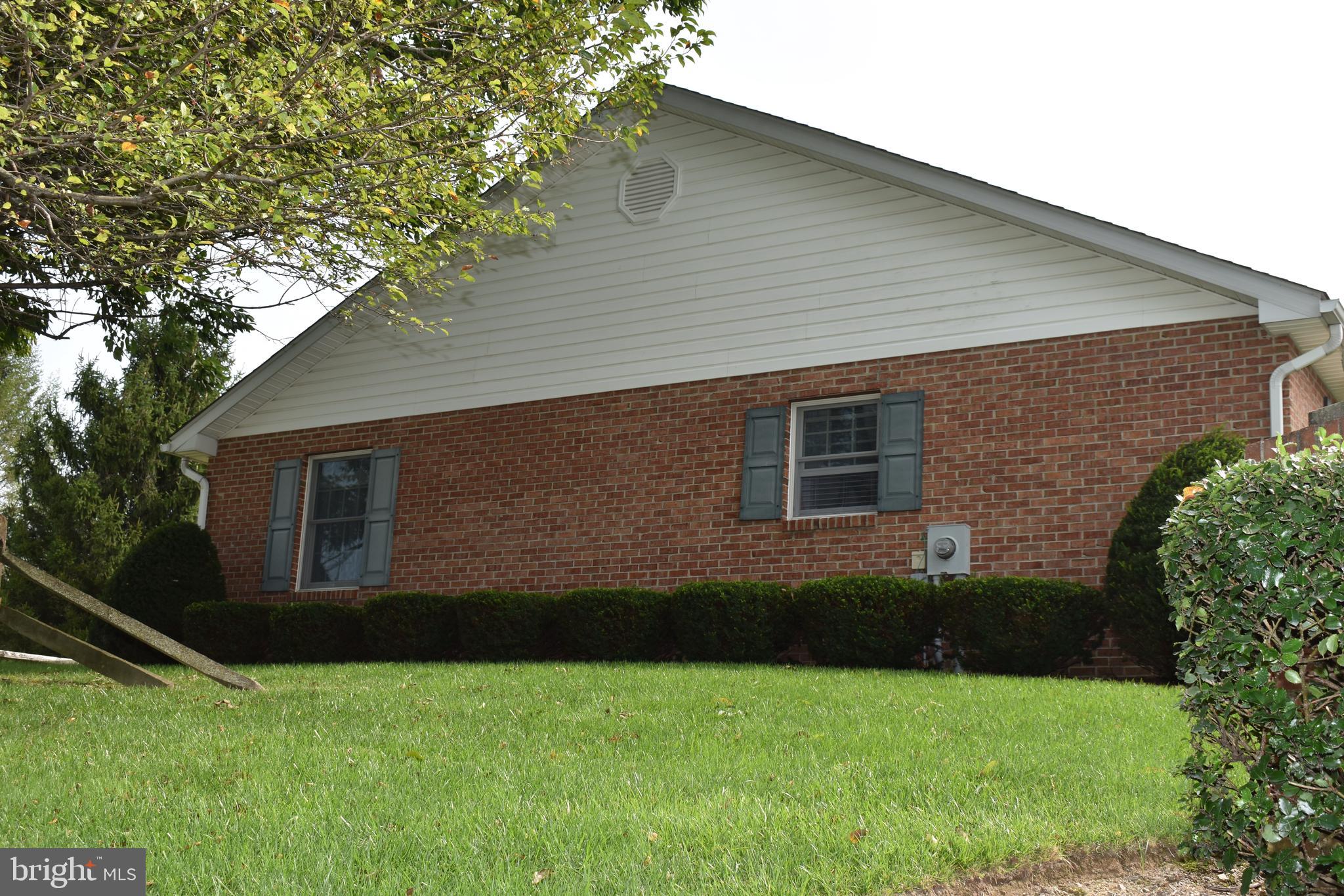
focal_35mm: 42
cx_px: 672
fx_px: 1568
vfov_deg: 31.9
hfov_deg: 46.4
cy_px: 448
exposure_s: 1/200
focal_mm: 28
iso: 100
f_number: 8
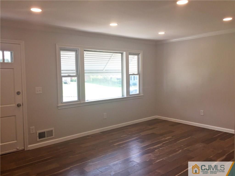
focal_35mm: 29
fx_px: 197
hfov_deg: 61.7
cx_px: 118
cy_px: 88
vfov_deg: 48.2
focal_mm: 4.15
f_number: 2.2
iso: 32
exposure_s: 1/120
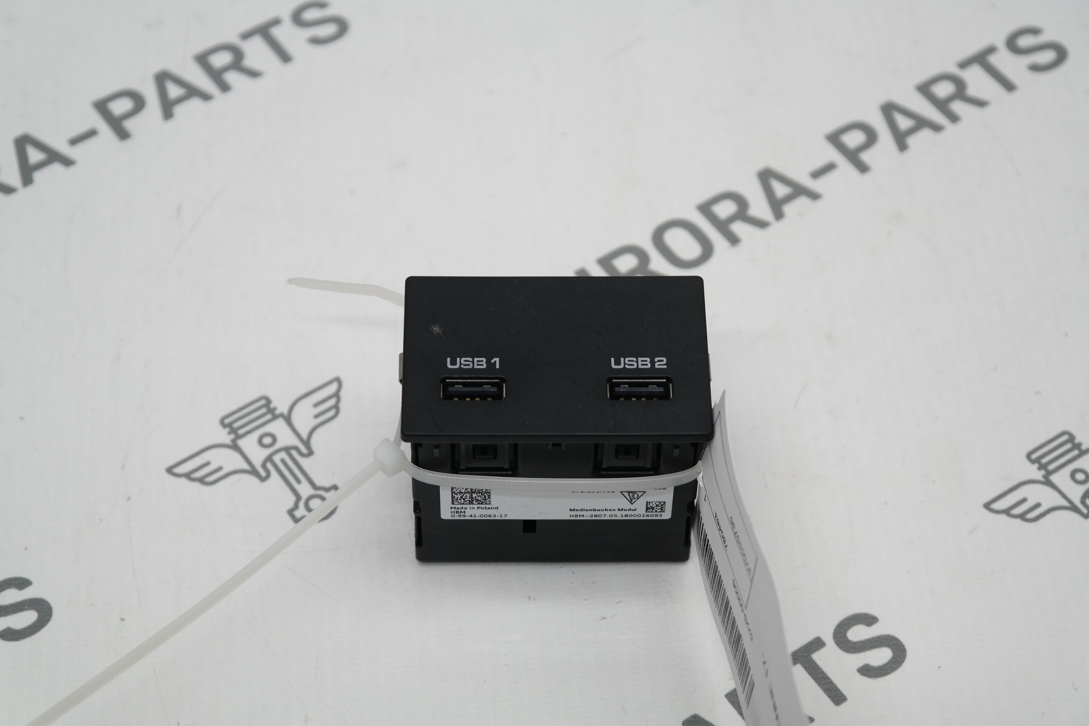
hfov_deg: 24.2
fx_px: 2541
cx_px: 544
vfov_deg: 16.3
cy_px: 363
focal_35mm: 84
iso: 400
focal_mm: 55
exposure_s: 1/80
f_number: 5.6
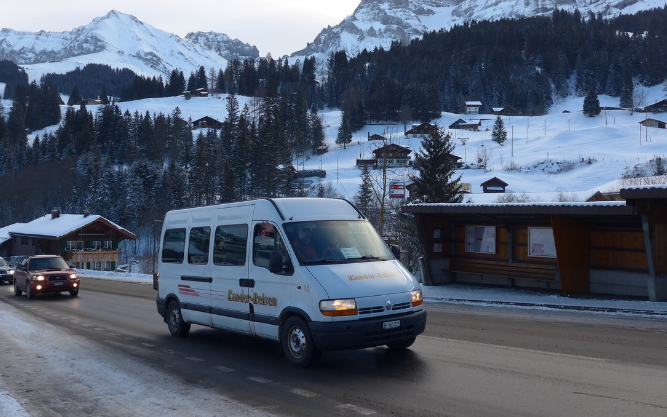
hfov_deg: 56.6
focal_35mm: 34
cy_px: 184
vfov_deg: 37.2
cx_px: 309
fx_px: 618
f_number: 2.8
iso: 80
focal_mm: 6
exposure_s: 1/400
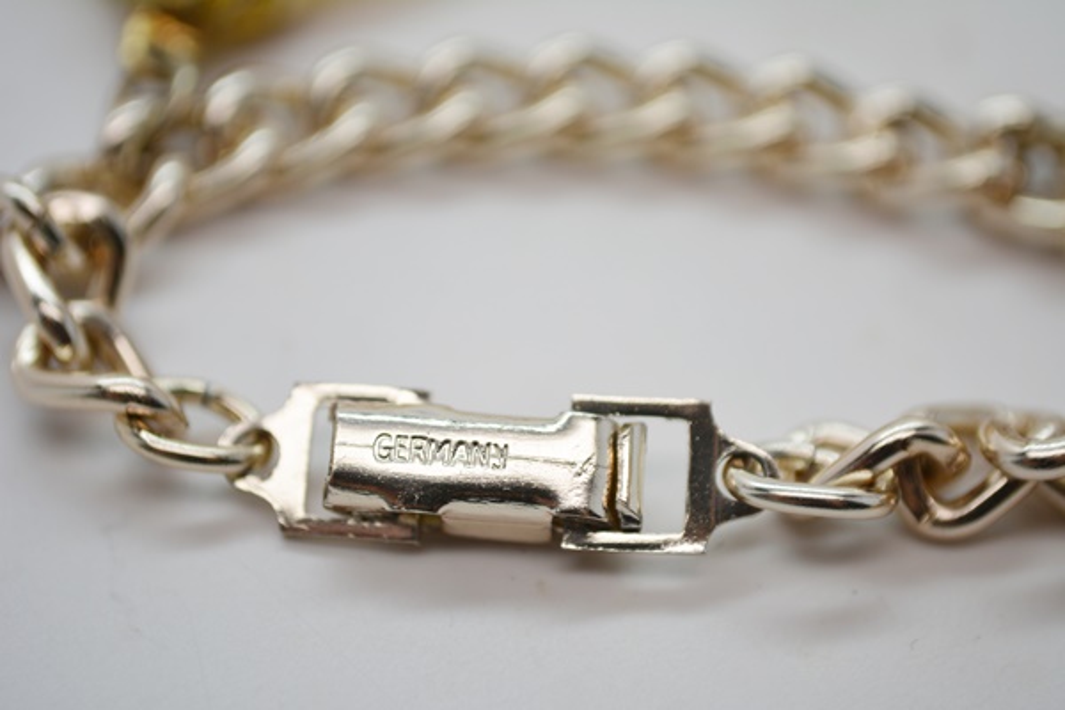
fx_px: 2440
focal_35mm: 82
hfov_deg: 24.6
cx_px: 532
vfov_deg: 16.6
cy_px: 355
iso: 220
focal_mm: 55
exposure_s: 1/125
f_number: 5.6
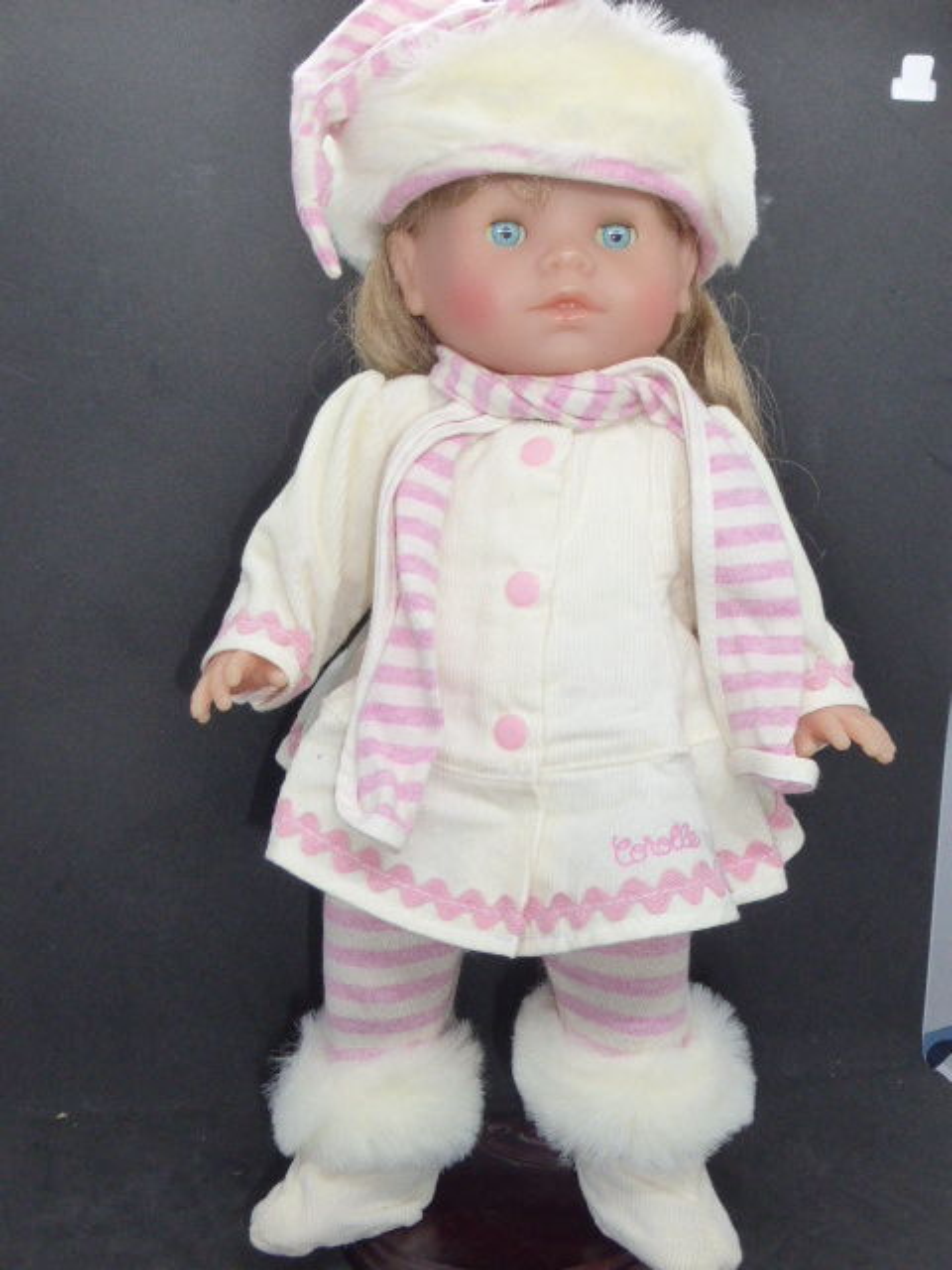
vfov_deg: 46.8
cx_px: 476
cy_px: 635
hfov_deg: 36.0
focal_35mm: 40
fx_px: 1467
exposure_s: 1/60
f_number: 3.9
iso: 320
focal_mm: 6.9
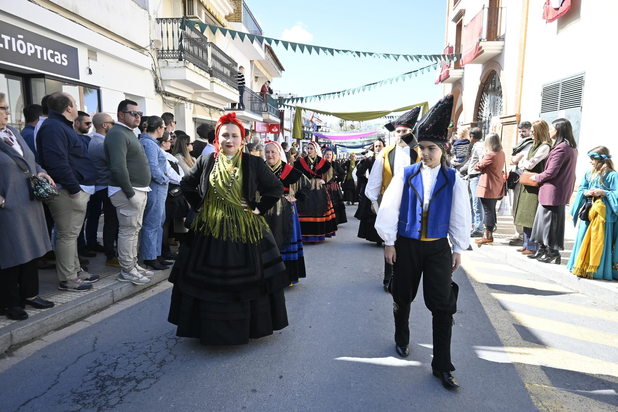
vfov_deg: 53.1
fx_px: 412
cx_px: 309
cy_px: 206
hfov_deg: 73.8
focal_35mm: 24
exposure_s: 1/400
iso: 400
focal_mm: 16
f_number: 6.3
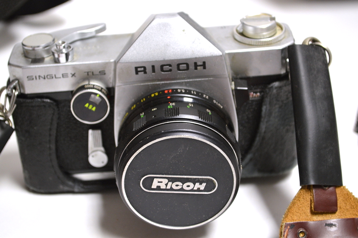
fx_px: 715
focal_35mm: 72
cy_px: 119
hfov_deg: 28.1
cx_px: 179
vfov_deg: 18.9
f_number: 5.6
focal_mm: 48
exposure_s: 1/15
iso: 640
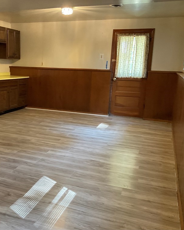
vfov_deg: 47.9
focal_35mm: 38
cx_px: 54
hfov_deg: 38.5
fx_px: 259
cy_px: 115
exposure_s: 1/60
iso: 250
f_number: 1.8
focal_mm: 3
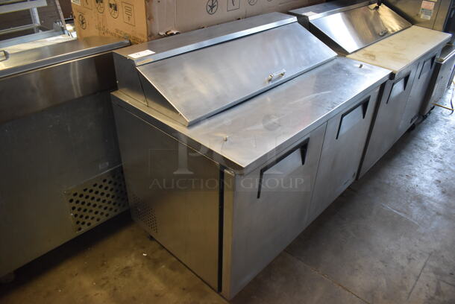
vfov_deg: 48.0
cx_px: 228
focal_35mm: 27
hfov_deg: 67.3
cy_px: 152
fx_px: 342
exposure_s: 1/125
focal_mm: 18
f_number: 3.5
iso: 1400
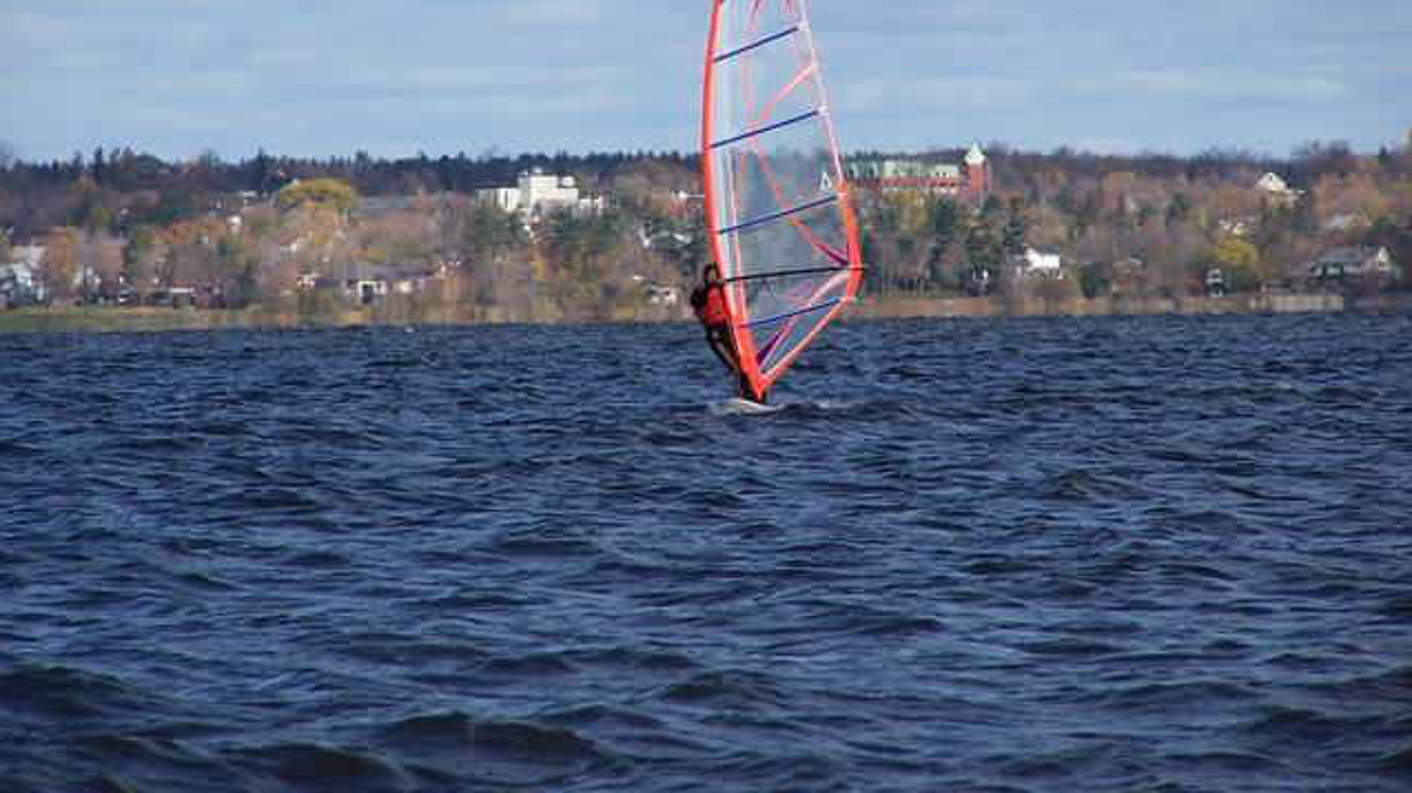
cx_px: 705
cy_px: 279
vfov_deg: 2.9
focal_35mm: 416
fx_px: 15572
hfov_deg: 5.2
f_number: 5
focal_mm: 63
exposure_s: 1/750
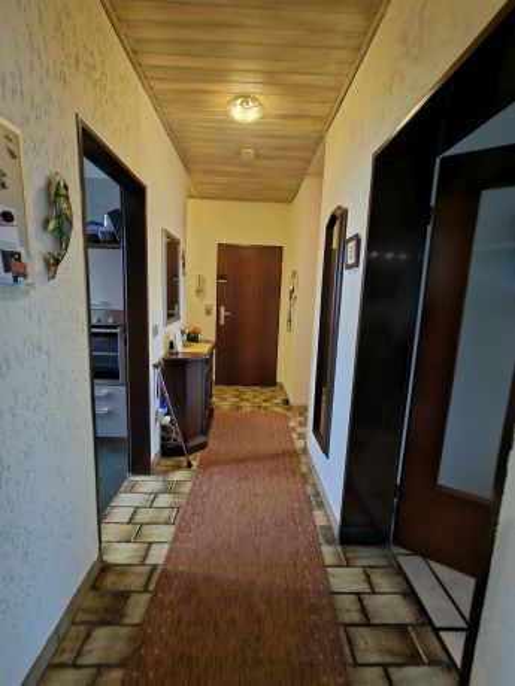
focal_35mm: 13
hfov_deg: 89.9
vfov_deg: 106.2
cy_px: 343
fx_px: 258
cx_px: 258
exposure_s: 1/10
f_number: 2.2
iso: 200
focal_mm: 2.2
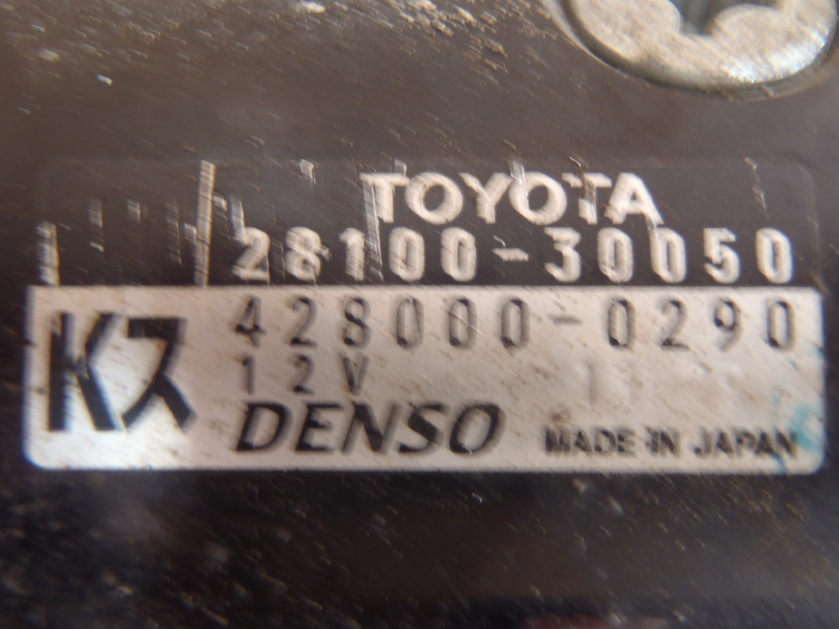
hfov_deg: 50.1
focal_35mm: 37
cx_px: 420
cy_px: 314
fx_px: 897
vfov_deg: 38.7
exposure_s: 1/10
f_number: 4.7
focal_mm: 6.64
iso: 200
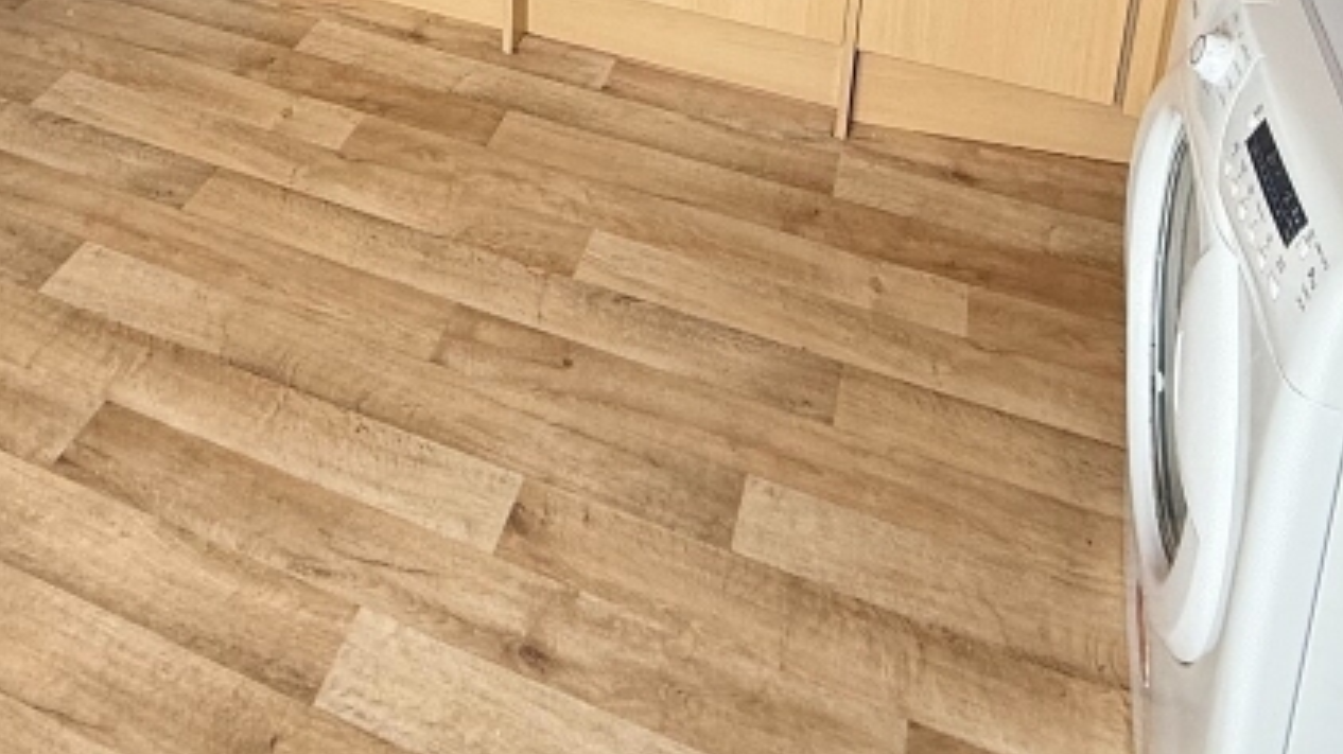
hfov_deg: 53.4
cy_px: -404
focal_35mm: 37
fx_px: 1317
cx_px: 496
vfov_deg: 24.3
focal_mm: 2.22
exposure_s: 1/99
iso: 100
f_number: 2.2
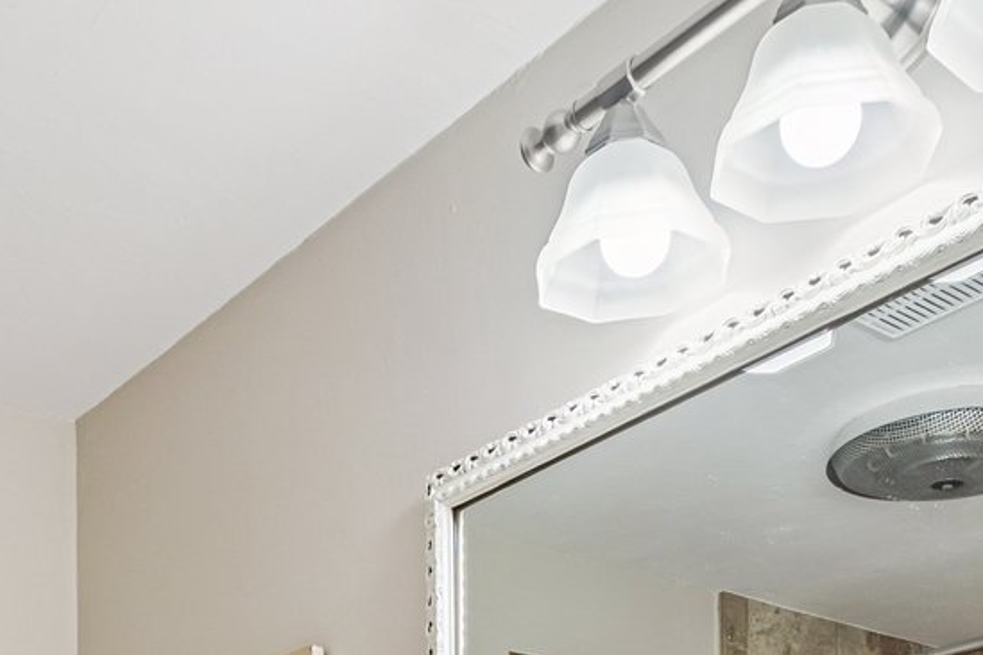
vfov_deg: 19.2
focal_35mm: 56
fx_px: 1529
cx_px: 433
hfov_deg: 35.6
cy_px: 1136
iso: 200
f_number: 6.3
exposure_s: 1/50
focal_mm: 10
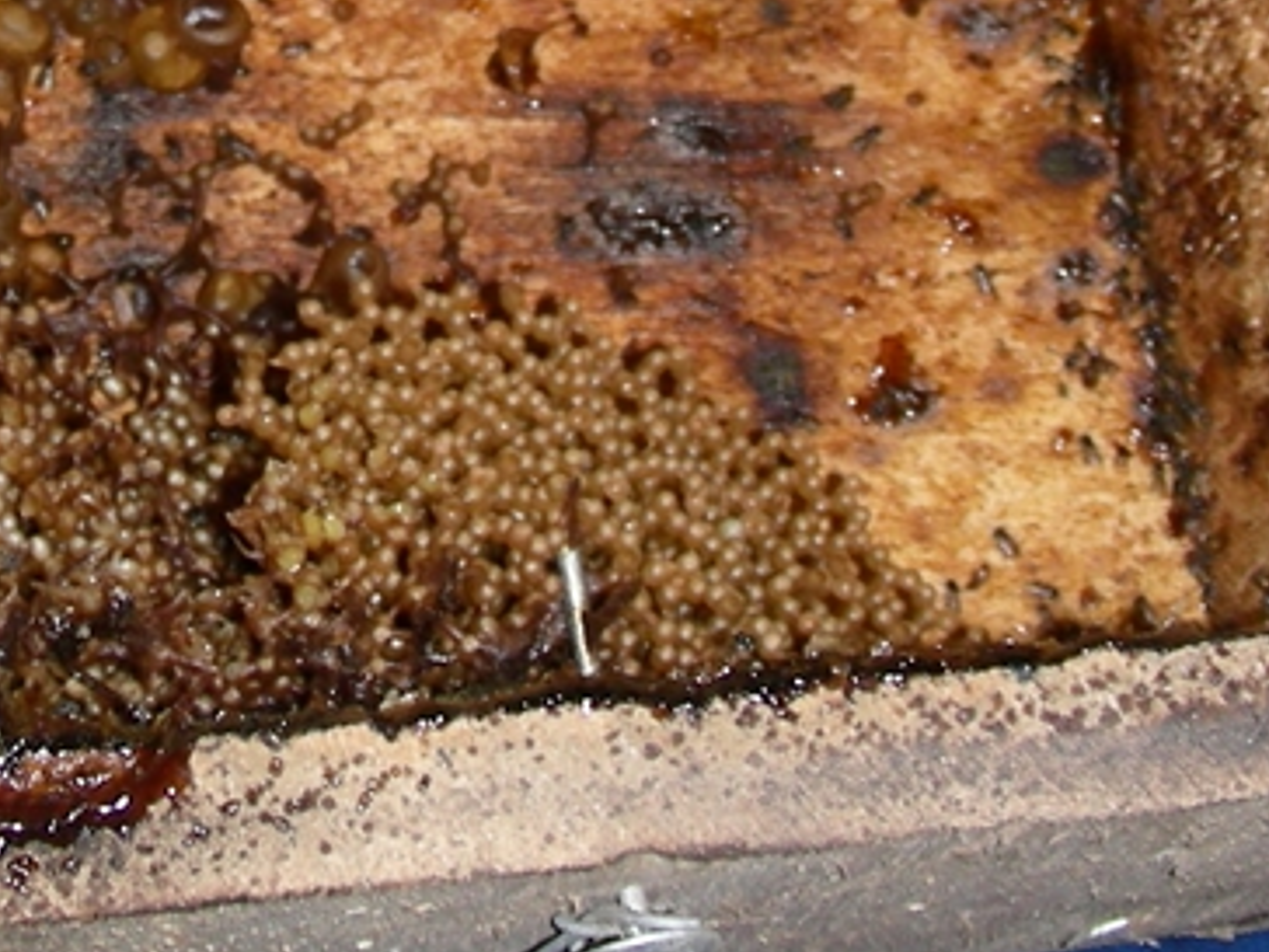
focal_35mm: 107
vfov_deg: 13.4
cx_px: 282
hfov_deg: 18.2
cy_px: -234
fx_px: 3923
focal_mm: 6.3
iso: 50
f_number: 3.5
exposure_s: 1/60.1
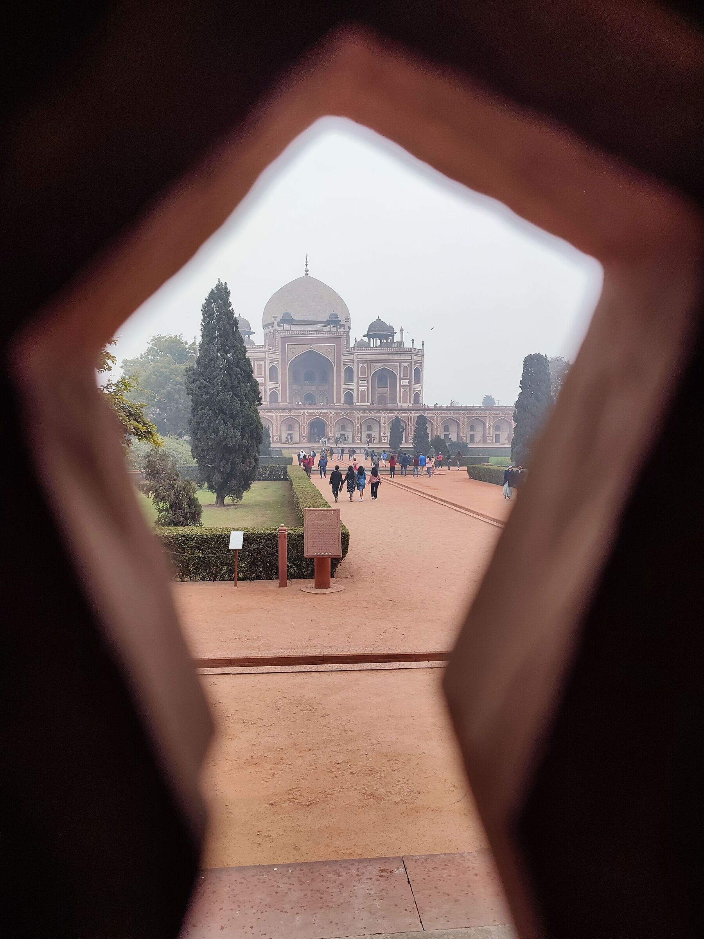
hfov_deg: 54.9
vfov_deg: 69.4
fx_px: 678
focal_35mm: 25
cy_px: 470
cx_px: 352
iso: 64
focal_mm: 6.04
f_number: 1.9
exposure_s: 1/100
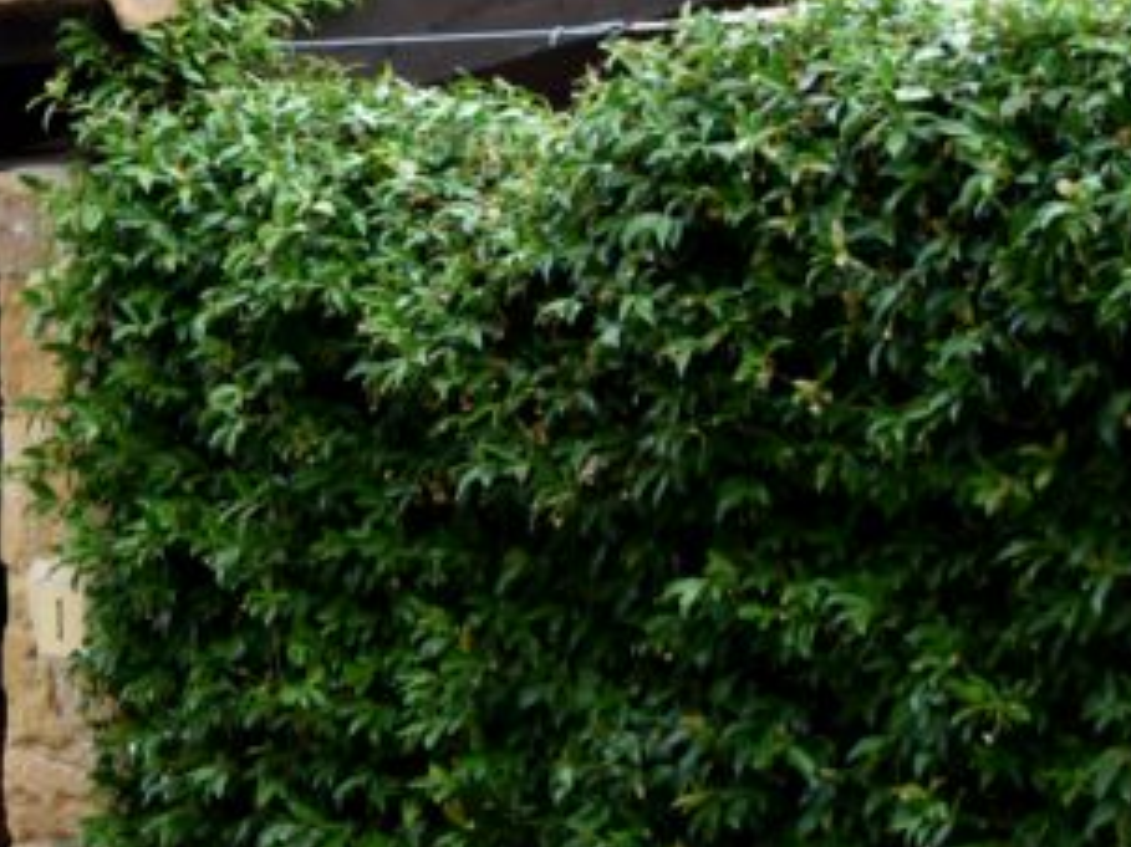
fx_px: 3821
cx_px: -183
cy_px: 131
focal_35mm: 117
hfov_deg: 16.2
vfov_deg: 12.6
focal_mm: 24
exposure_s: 1/320
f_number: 7.1
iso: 640
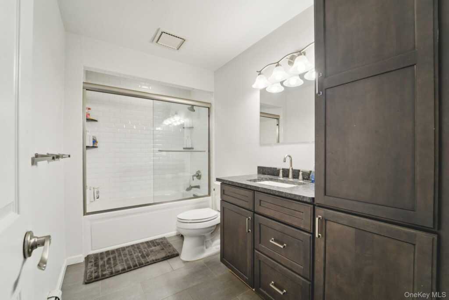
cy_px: 150
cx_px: 224
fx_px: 175
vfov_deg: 81.2
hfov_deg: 104.2
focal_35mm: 14
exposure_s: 1/10
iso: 400
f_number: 8
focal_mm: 14
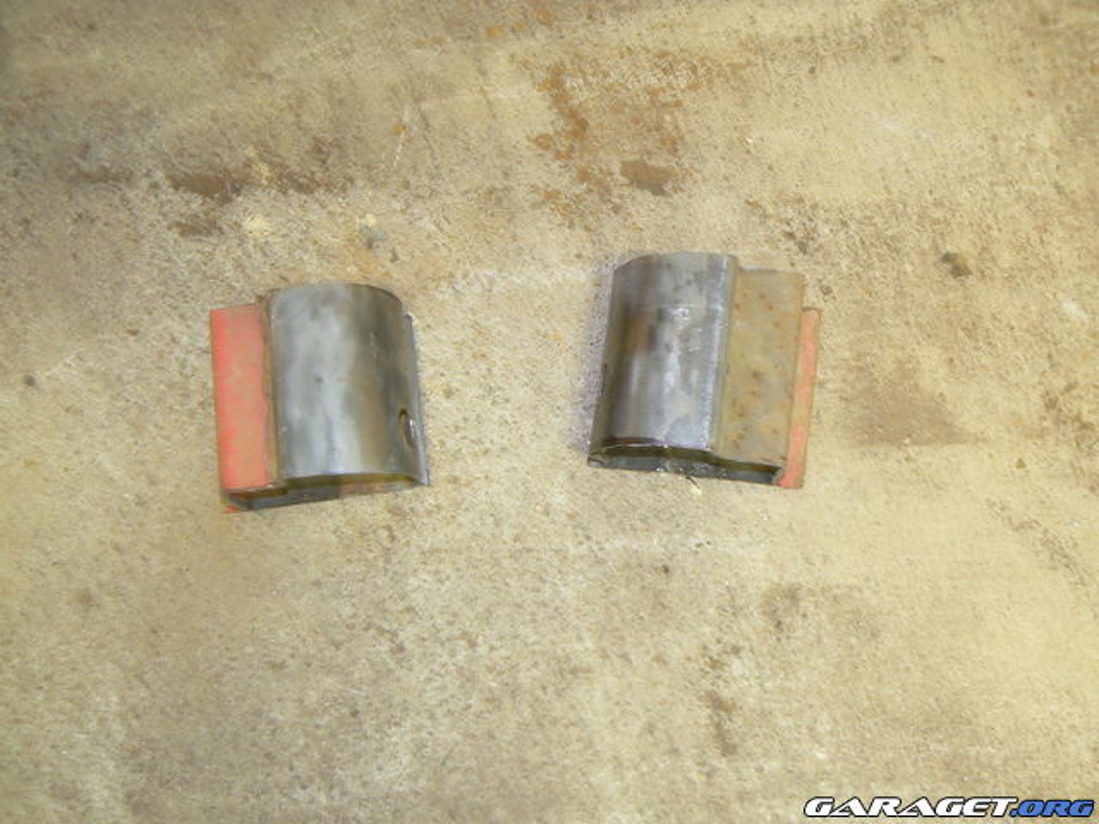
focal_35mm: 36
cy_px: 412
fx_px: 1143
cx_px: 550
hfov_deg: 51.4
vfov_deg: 39.7
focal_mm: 6
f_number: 2.8
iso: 100
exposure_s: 1/2.5
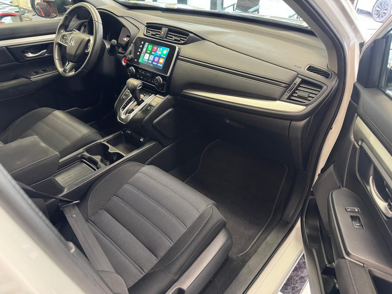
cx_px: 196
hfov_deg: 71.6
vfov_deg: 56.8
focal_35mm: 24
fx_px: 272
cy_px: 147
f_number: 1.78
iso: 640
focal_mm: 6.76
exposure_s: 1/40
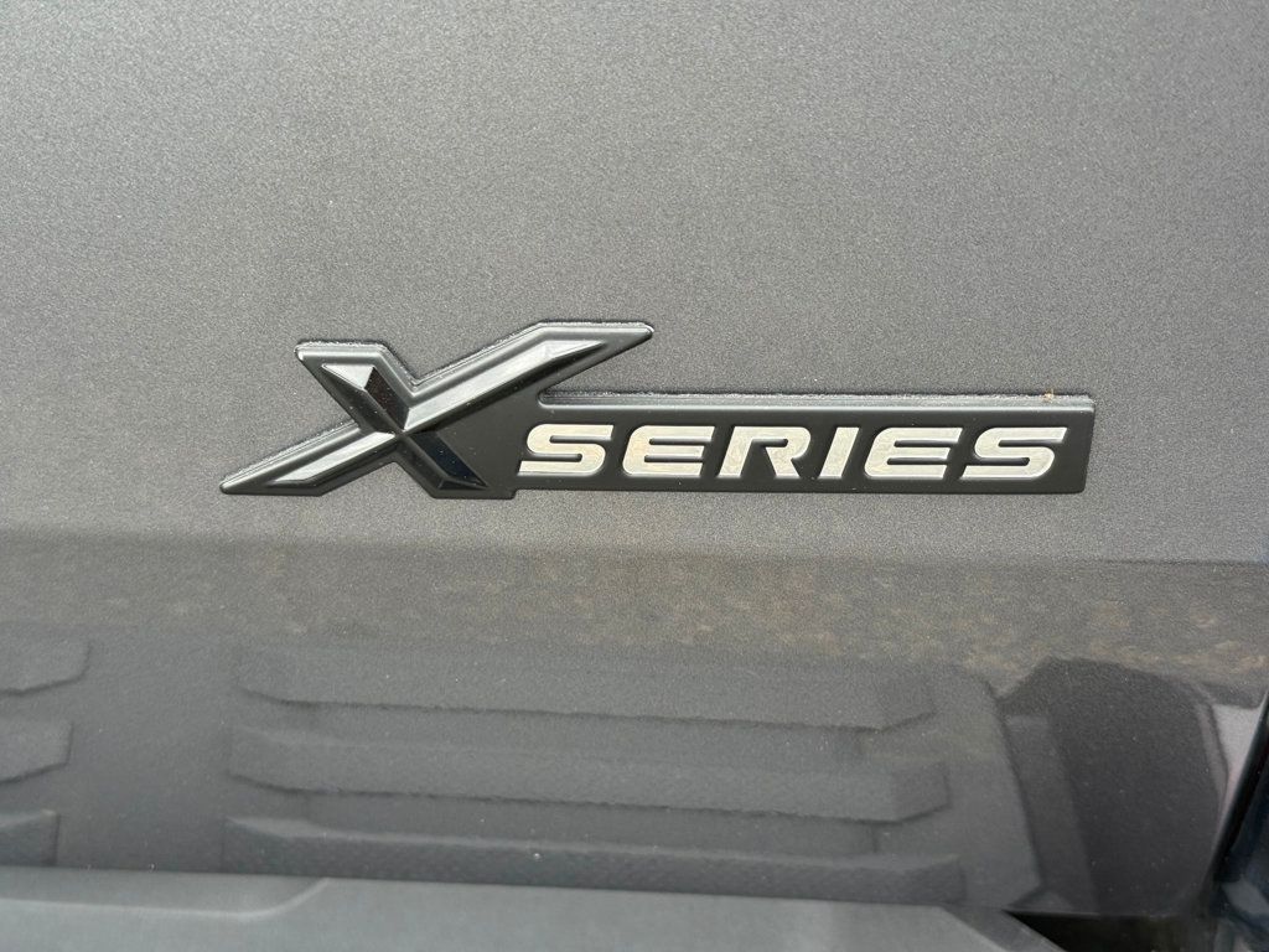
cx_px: 634
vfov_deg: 30.3
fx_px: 1760
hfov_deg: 39.7
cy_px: 476
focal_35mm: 48
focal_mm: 6.76
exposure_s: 1/351
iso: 80
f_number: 1.78
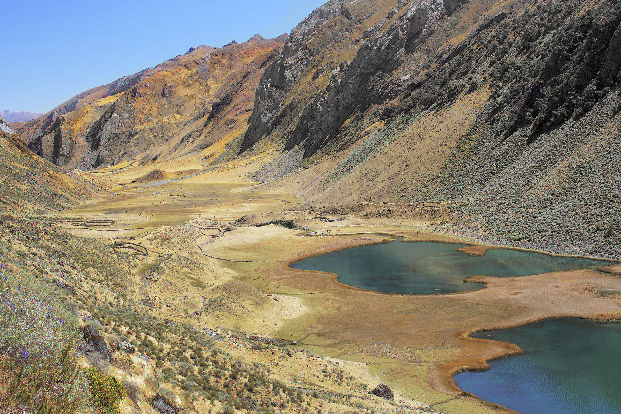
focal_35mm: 52
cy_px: 207
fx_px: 906
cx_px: 310
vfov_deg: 25.8
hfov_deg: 37.9
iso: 450
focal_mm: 35
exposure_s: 1/200
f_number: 8
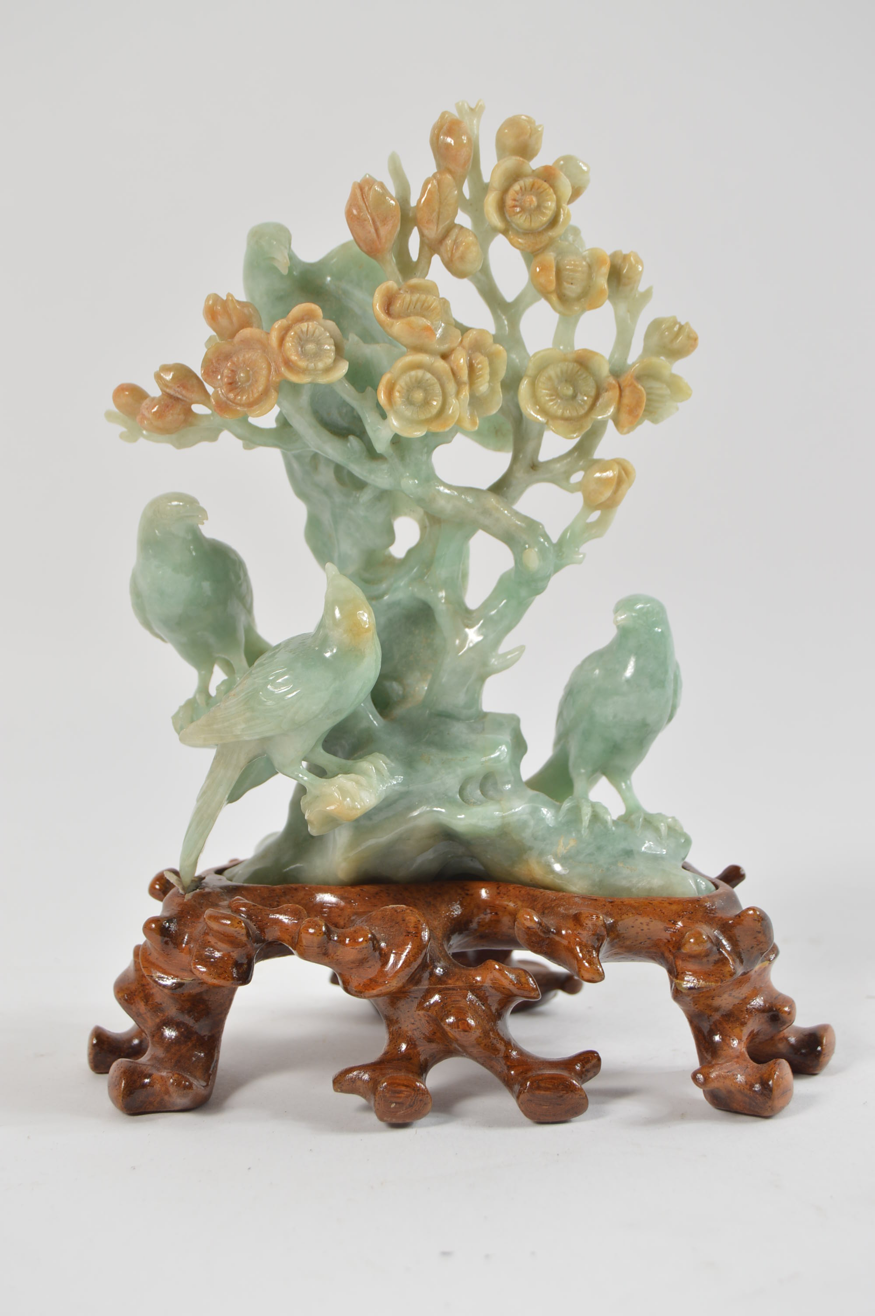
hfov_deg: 19.7
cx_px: 438
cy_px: 658
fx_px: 2520
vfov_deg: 29.3
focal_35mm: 69
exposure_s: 1/80
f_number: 7.1
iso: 100
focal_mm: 46
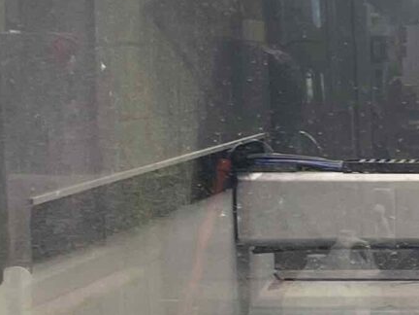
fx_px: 1864
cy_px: 342
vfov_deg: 9.5
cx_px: 627
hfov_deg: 12.2
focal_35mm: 154
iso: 64
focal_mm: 4.2
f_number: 1.6
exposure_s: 1/61
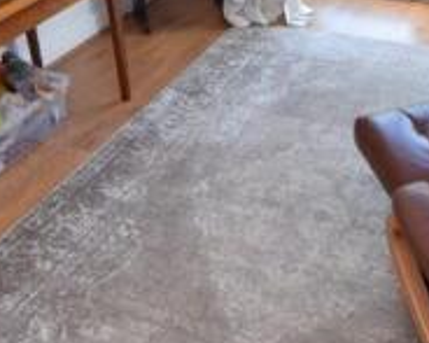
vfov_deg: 22.8
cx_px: 277
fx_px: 761
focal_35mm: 60
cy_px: -94
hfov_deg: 31.3
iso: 400
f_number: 4
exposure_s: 1/60
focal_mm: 12
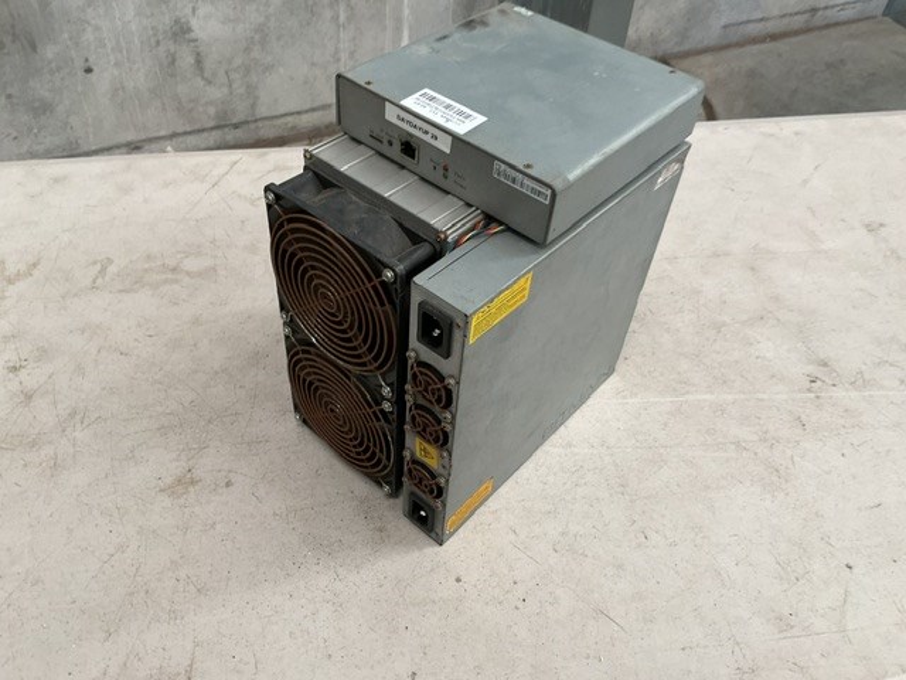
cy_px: 340
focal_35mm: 29
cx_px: 453
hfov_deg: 61.7
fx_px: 759
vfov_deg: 48.2
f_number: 1.8
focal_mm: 3
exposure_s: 1/50
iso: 50
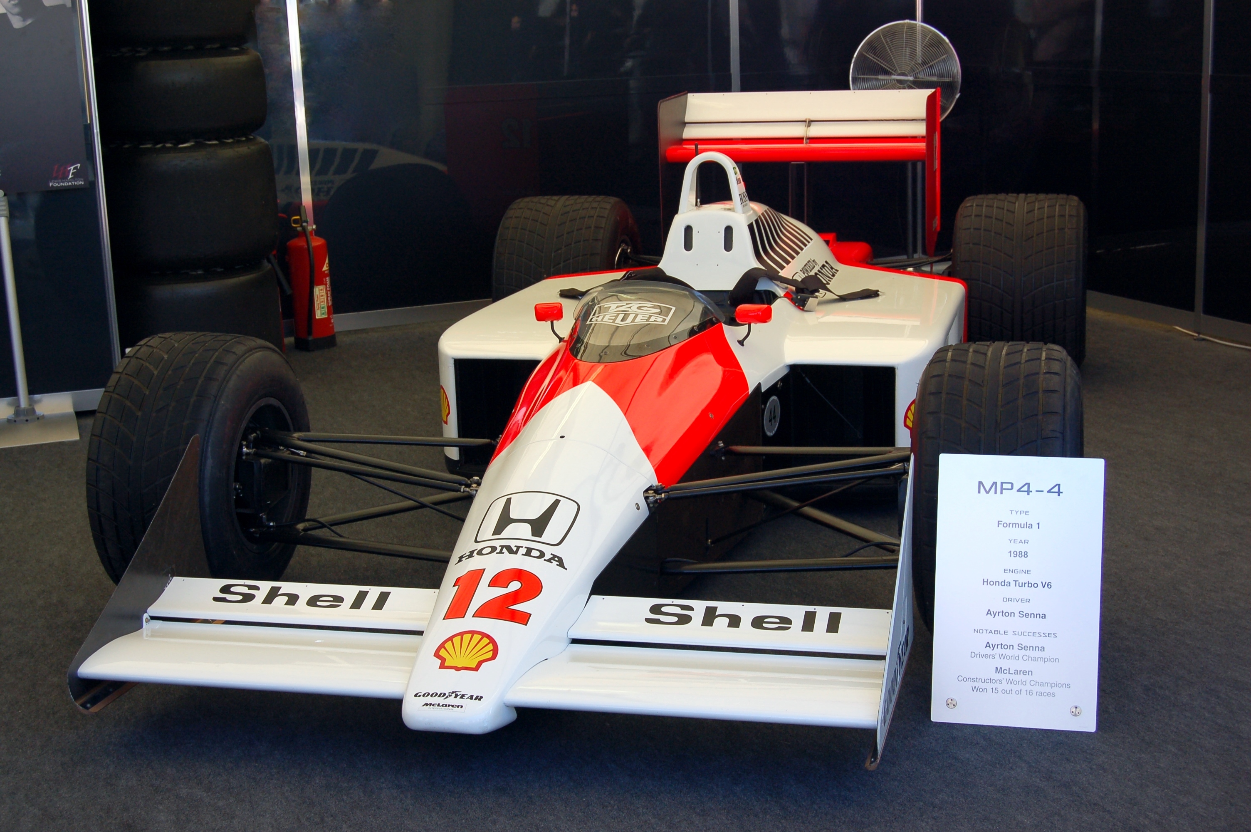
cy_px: 416
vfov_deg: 25.7
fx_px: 1823
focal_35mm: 52
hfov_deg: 37.9
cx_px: 626
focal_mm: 35
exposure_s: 1/160
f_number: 6.3
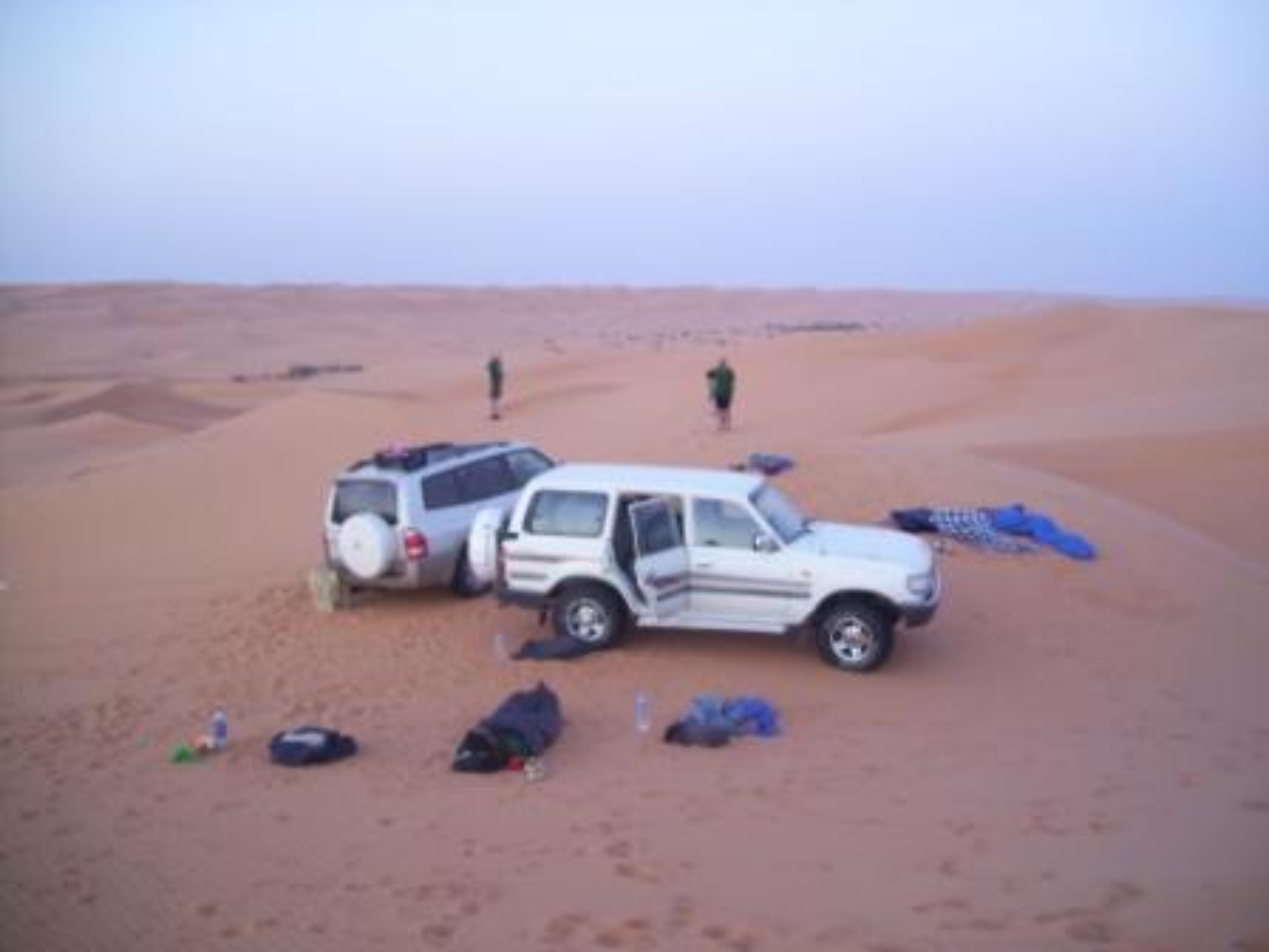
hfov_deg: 56.8
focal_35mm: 32
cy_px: 476
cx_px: 634
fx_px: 1173
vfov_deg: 44.2
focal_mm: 5.7
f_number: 2.9
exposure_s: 1/15
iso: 160
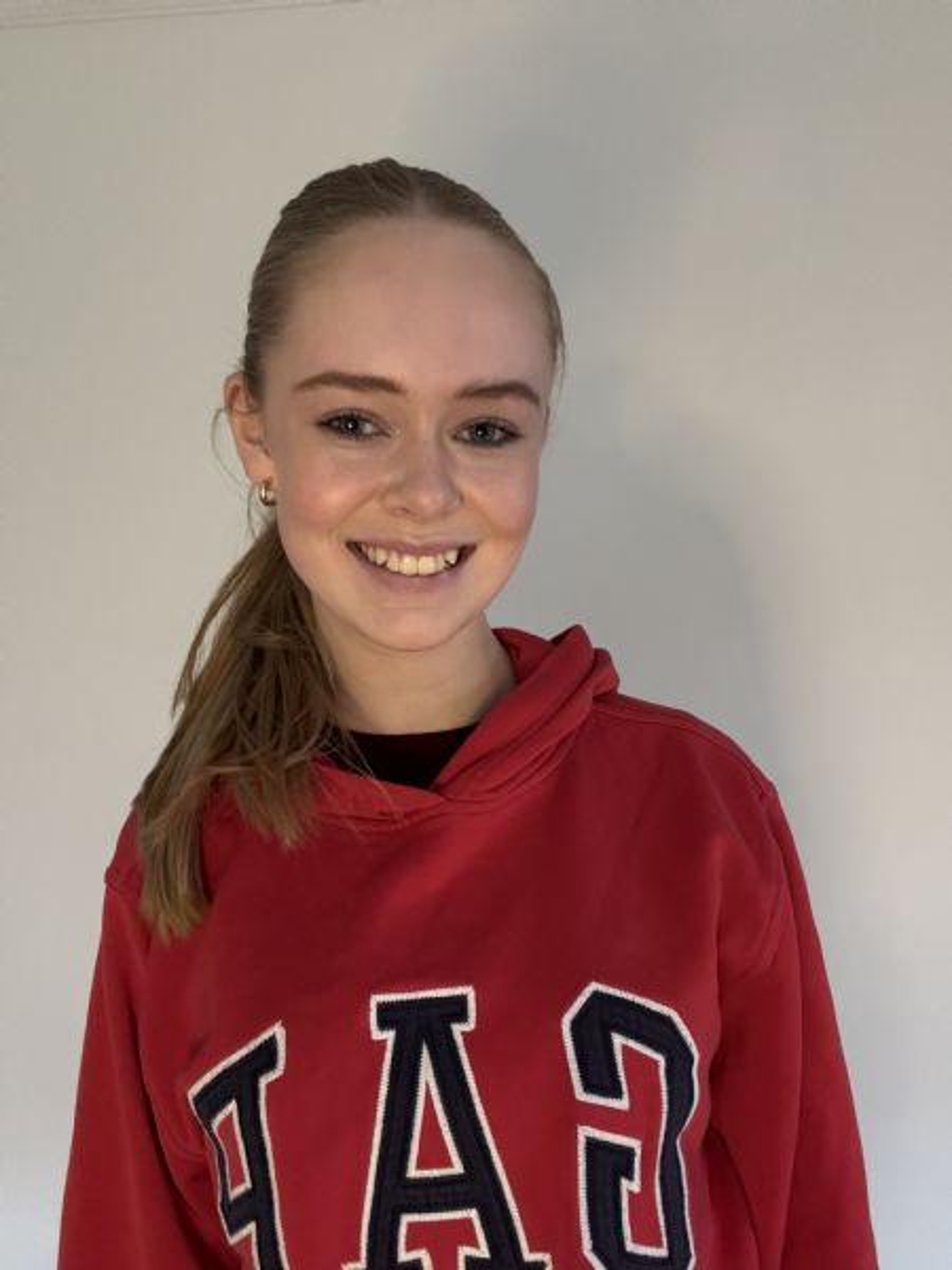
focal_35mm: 30
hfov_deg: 46.8
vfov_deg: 60.0
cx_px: 476
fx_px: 1100
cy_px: 635
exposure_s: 1/30
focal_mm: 2.69
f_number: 1.9
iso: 400
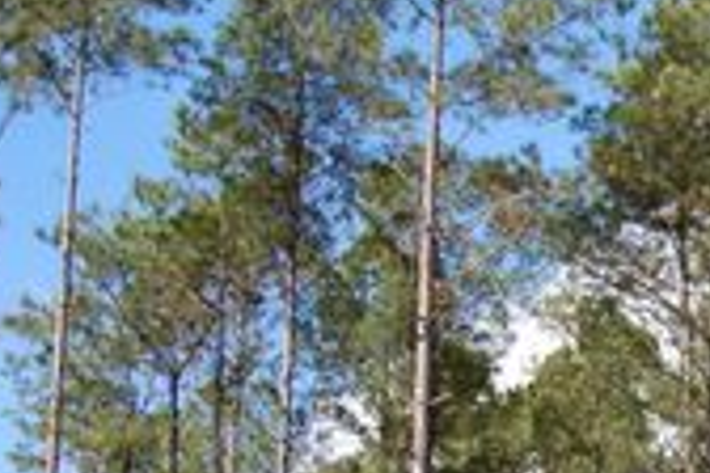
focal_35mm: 116
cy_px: 439
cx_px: 989
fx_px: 2288
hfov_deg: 16.4
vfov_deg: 11.7
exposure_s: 1/250
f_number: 8
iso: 200
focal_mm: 26
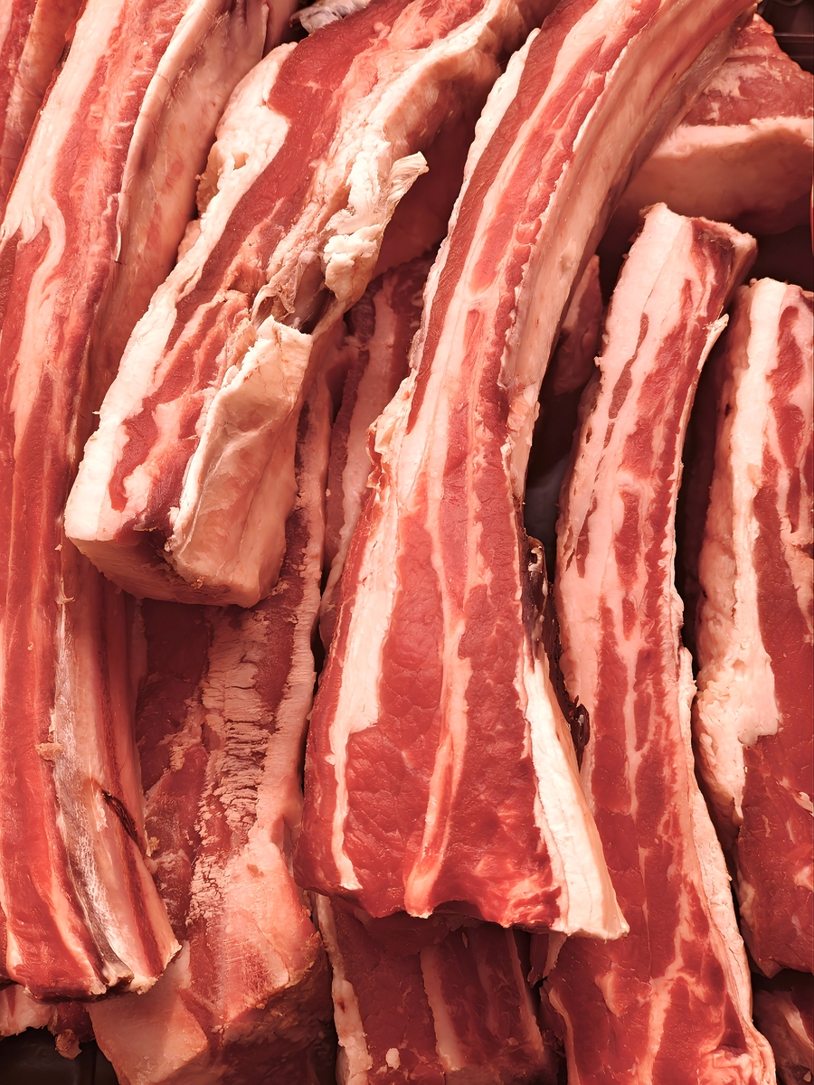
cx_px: 407
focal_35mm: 47
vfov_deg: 40.4
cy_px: 542
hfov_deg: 30.9
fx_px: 1474
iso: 320
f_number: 2
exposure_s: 1/100
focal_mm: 7.1
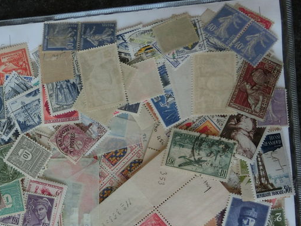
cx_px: 38
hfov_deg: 36.8
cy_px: 218
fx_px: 426
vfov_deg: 28.2
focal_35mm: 49
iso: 80
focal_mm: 4.5
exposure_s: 1/200
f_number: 3.5
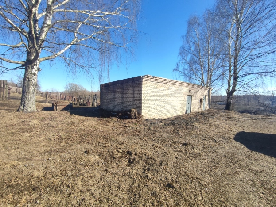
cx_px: 138
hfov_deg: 94.5
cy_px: 104
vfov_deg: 78.2
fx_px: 128
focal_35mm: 16
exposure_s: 1/659
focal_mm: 1.65
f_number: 2.2
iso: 50
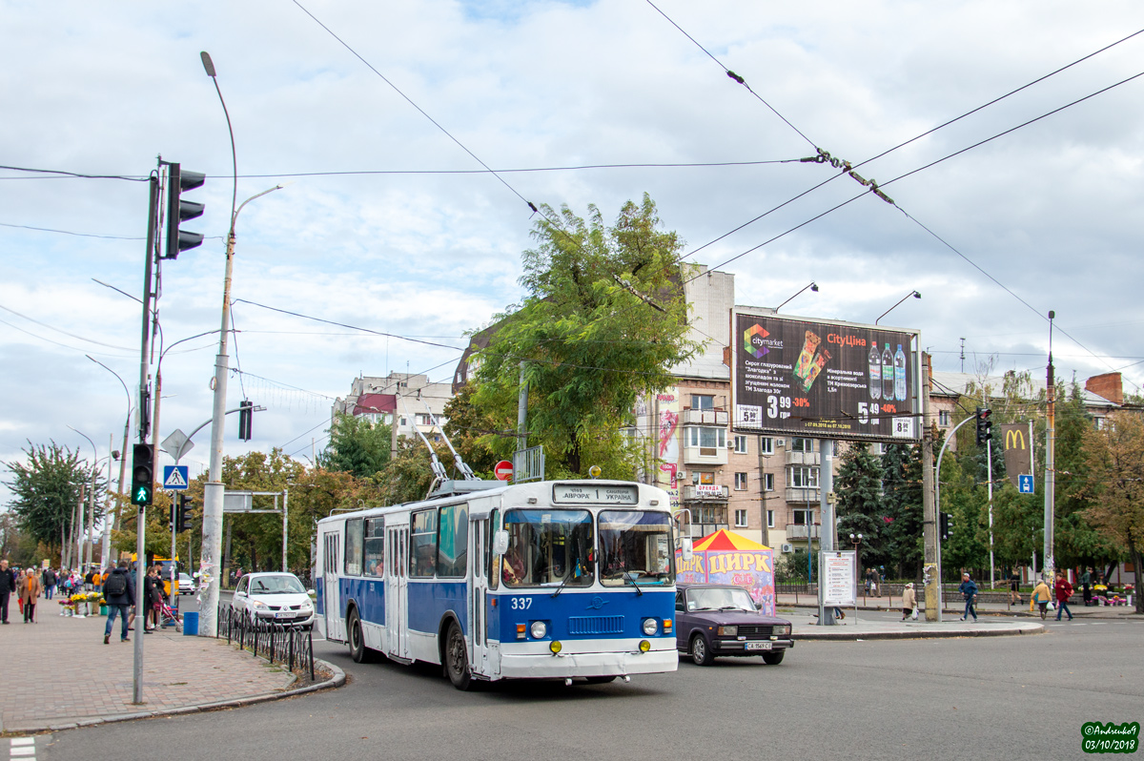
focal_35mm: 32
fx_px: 1000
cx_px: 572
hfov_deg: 59.5
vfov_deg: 41.6
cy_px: 380
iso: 400
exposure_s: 1/640
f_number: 5.6
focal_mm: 21
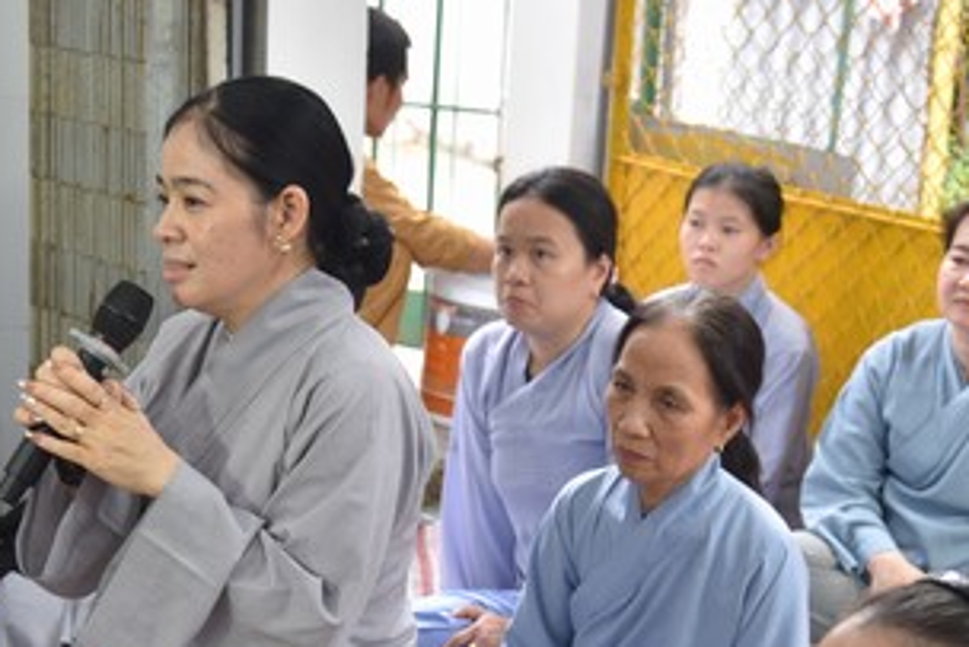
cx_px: 484
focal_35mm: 94
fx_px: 2531
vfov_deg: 14.5
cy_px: 513
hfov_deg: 21.7
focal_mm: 44
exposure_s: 1/60
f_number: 4
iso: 400
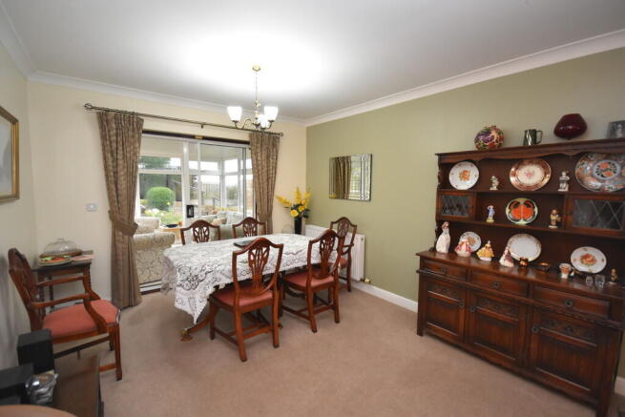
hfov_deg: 100.4
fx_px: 260
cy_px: 208
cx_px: 312
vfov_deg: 77.4
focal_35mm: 15
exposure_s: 1/100
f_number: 4
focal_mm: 10
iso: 1600
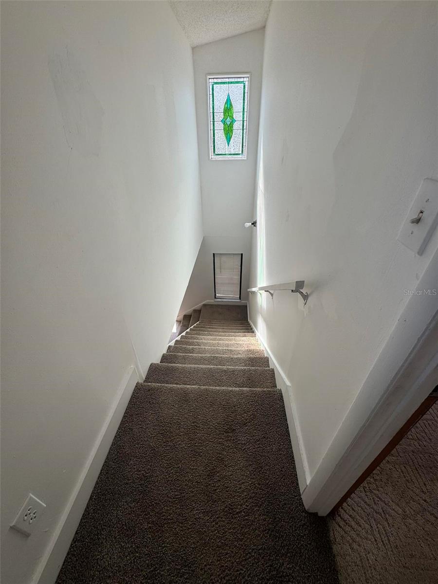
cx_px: 219
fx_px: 236
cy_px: 292
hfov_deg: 85.7
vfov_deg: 102.1
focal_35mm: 14
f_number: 2.2
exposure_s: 1/212
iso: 40
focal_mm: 2.22
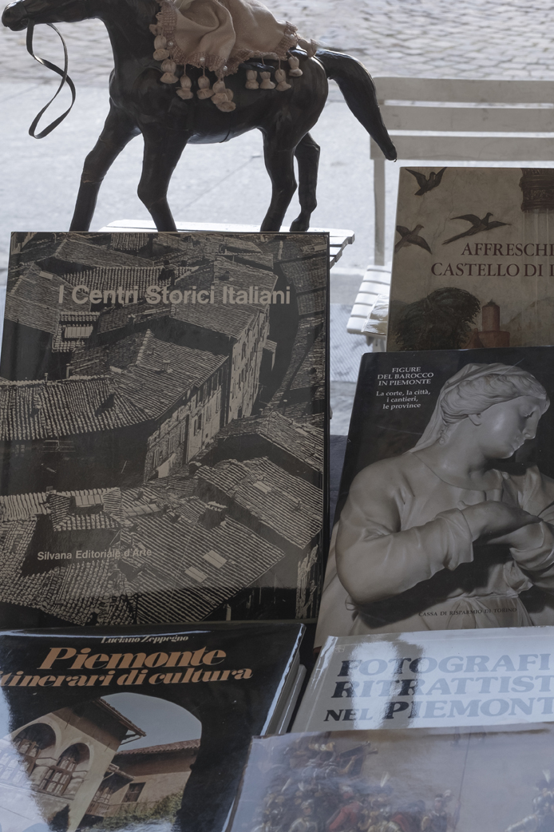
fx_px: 1224
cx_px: 279
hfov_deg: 25.5
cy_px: 405
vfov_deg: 37.5
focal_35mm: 53
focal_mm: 30.8
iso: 640
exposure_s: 1/125
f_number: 6.4
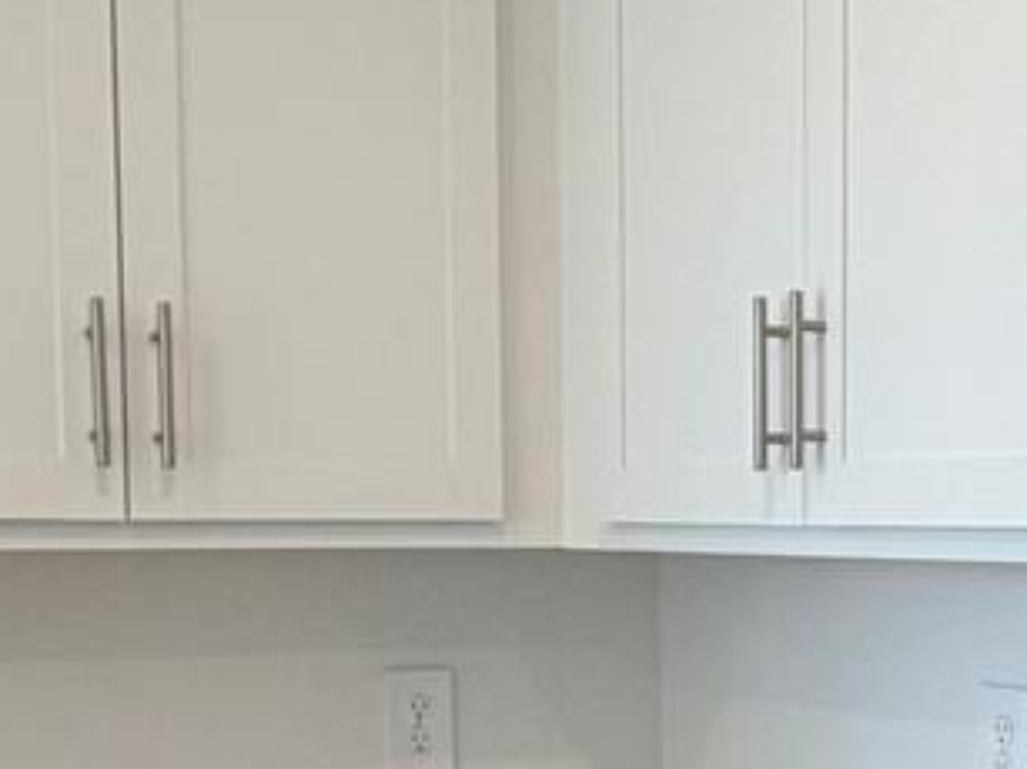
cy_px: 742
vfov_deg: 19.6
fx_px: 2165
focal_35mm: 73
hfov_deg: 25.9
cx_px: 920
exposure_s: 1/120
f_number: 2.2
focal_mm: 2.22
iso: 100
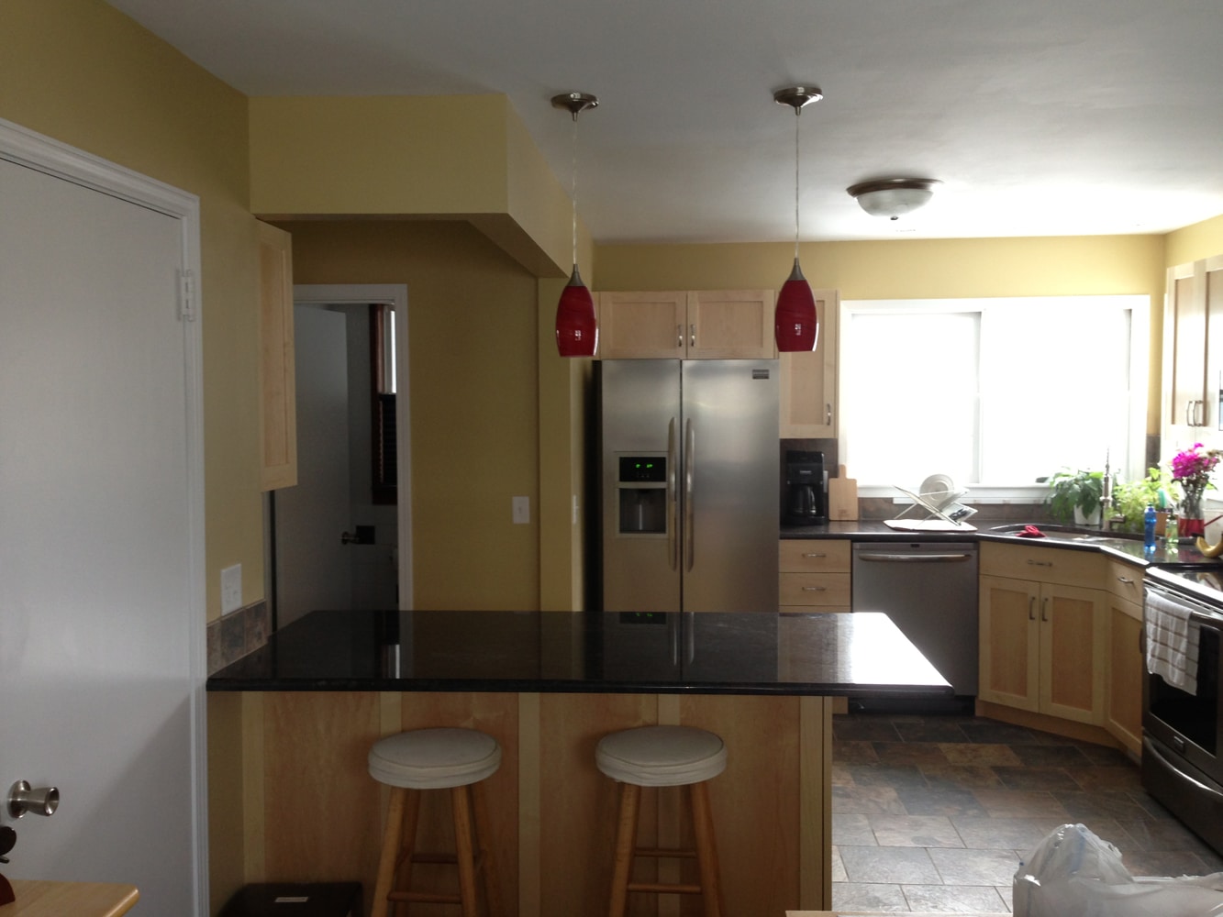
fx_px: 1166
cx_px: 612
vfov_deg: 43.0
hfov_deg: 55.3
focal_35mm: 33
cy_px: 458
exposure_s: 1/24
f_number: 2.4
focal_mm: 4.13
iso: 64
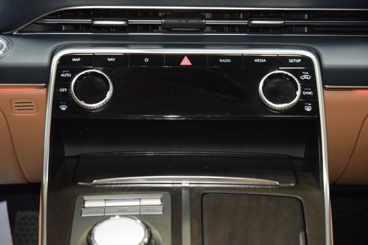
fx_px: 1074
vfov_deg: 13.0
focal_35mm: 105
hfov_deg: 19.5
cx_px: 184
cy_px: 122
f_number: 4.5
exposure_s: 1/40
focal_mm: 70
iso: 3200
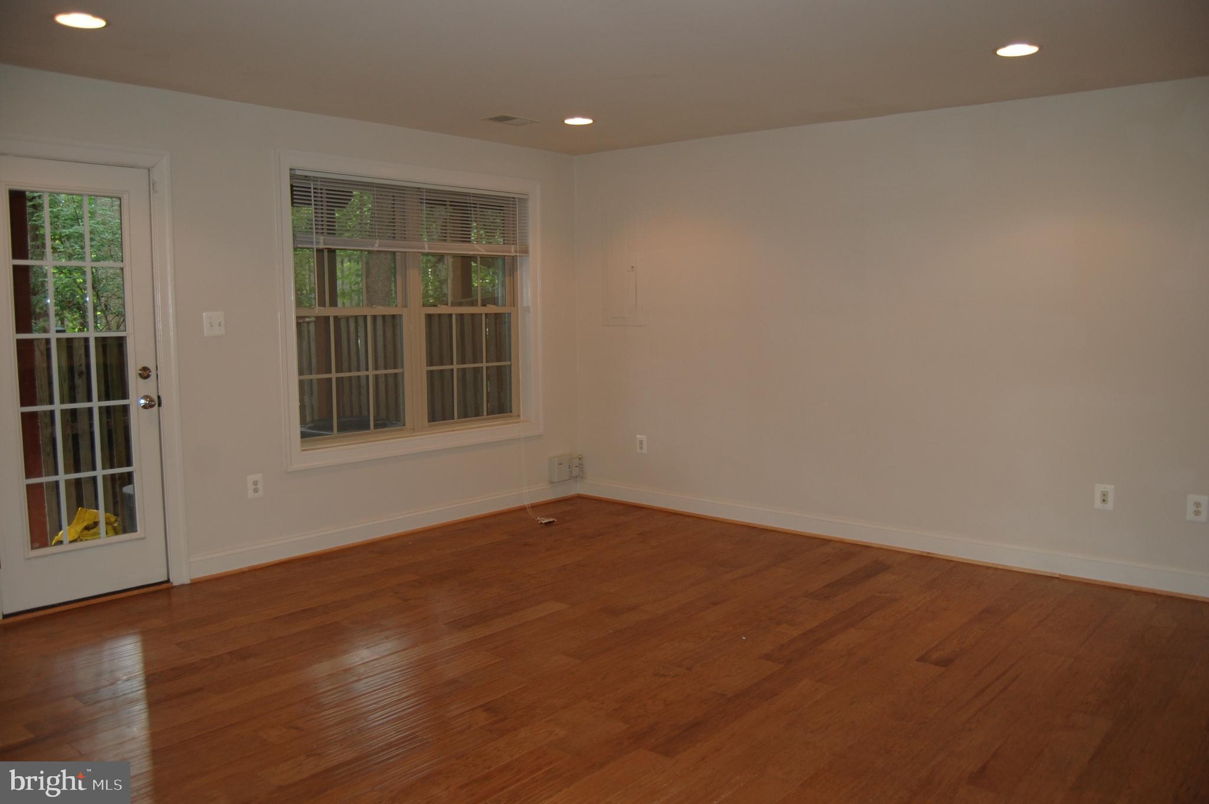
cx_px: 604
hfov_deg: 67.4
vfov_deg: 47.8
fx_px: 906
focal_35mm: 27
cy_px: 402
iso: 400
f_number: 3.5
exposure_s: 1/60
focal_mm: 18
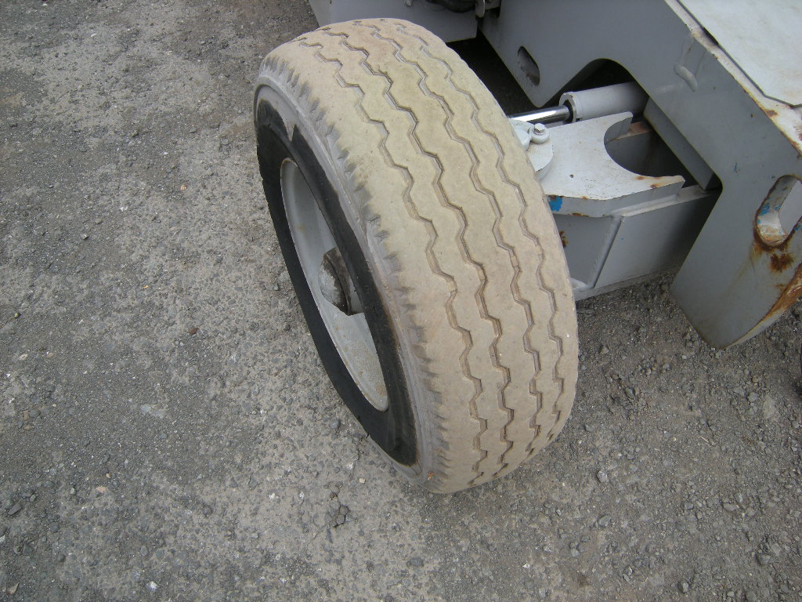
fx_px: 649
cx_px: 401
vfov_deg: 49.7
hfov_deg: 63.4
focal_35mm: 28
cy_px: 301
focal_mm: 4.7
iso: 64
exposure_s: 1/277
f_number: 2.8
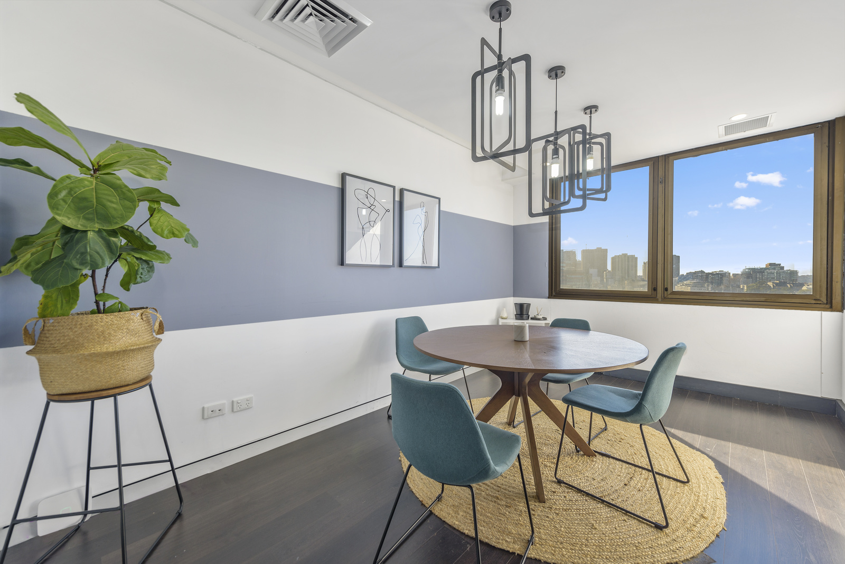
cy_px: 282
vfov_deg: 81.3
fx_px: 329
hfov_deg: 104.2
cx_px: 422
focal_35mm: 14
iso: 100
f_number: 6.3
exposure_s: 1/25
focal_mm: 14
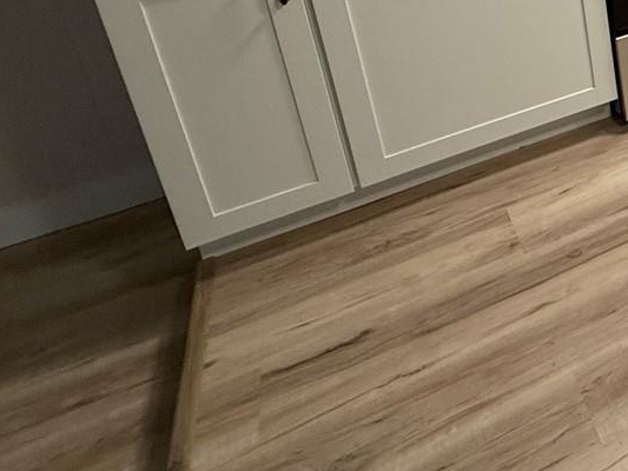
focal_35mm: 42
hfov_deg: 30.4
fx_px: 762
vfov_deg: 29.3
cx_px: 891
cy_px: -105
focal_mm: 2.22
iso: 320
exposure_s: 1/120
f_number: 2.2
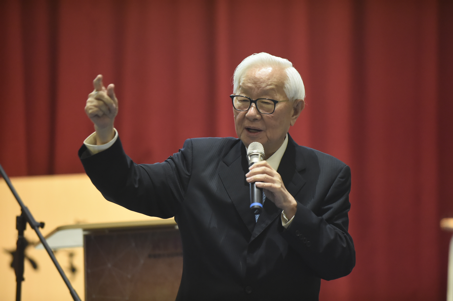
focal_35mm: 190
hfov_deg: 10.8
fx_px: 2389
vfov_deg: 7.2
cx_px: 226
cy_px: 150
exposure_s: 1/125
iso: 8000
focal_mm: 190
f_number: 3.2
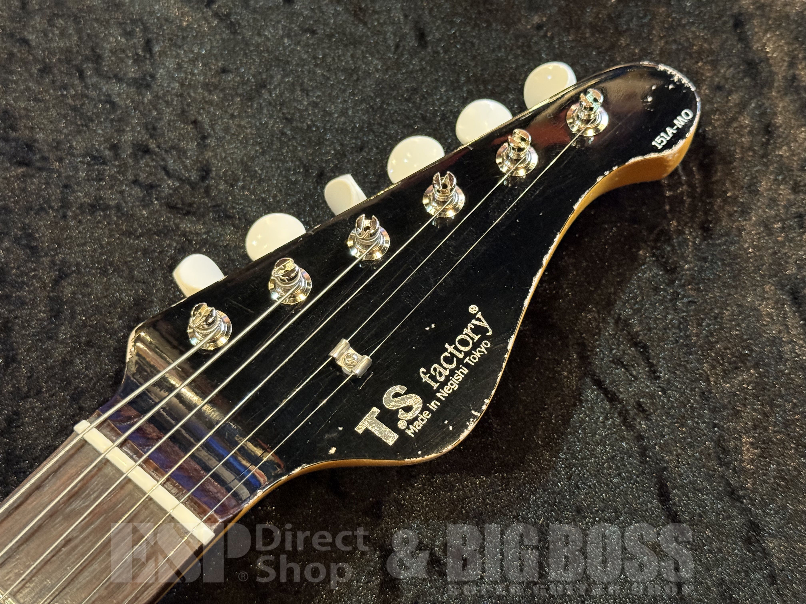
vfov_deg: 30.3
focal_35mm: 48
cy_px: 302
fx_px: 1118
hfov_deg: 39.7
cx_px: 403
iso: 400
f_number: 1.78
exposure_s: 1/30
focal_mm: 6.76
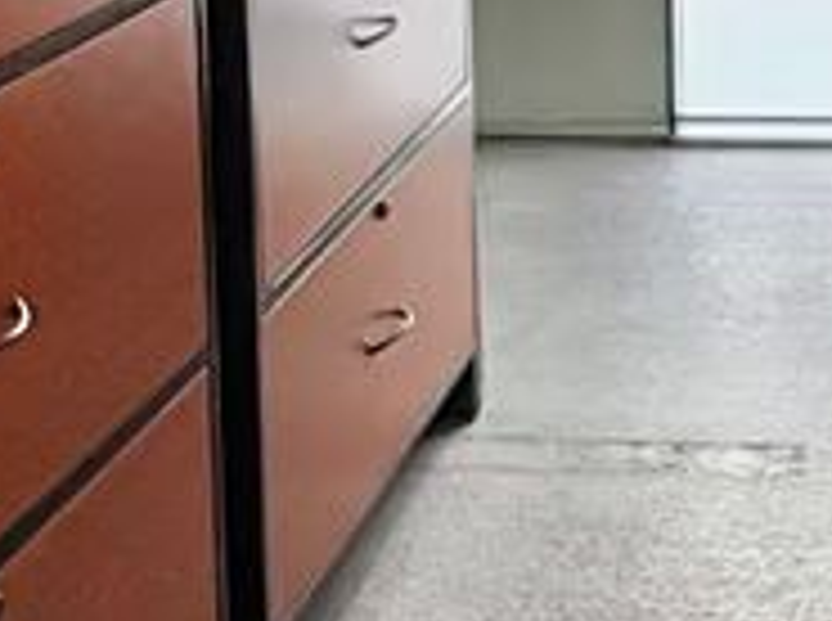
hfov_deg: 21.0
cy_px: -216
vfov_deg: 15.3
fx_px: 2183
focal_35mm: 91
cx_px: 796
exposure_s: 1/140
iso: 64
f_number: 2.2
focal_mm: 2.22
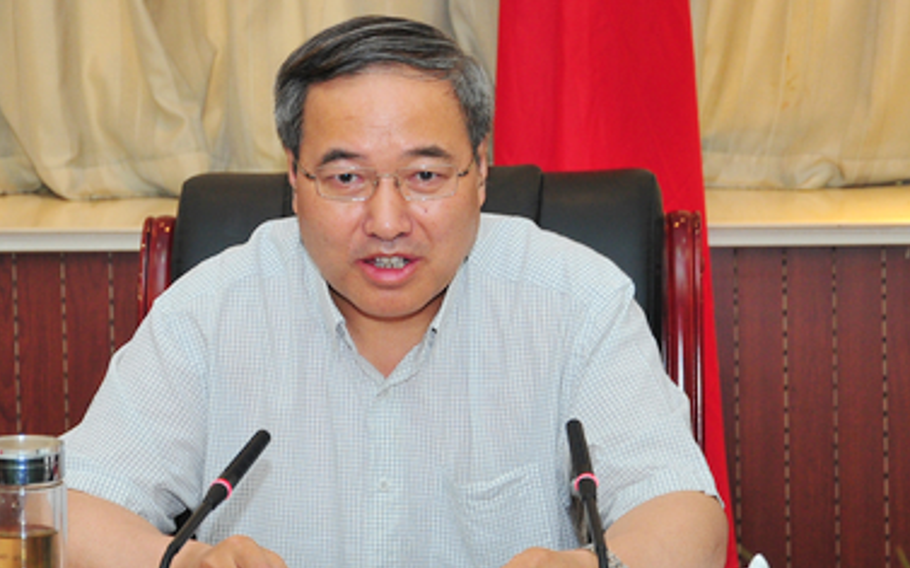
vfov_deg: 9.8
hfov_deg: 15.6
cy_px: 297
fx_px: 3321
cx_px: 374
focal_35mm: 134
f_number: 5.3
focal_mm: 66
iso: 500
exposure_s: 1/50
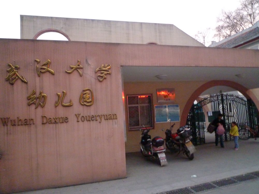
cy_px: 97
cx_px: 130
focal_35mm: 25
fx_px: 187
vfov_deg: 54.9
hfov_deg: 69.4
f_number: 2.8
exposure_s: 1/15
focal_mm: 4.4
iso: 800
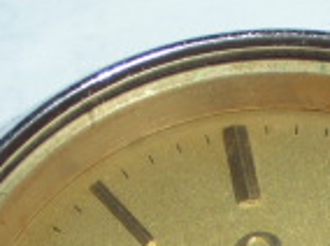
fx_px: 2275
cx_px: 325
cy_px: 506
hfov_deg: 8.3
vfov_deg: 6.0
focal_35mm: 239
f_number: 3.8
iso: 64
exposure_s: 1/60
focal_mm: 9.4
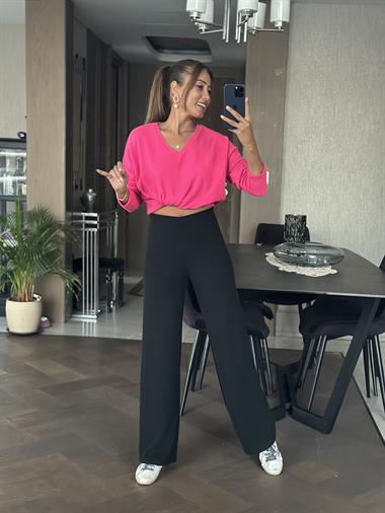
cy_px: 256
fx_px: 711
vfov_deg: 39.6
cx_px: 192
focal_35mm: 48
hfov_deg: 30.3
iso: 800
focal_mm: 6.86
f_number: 1.78
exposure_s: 1/33
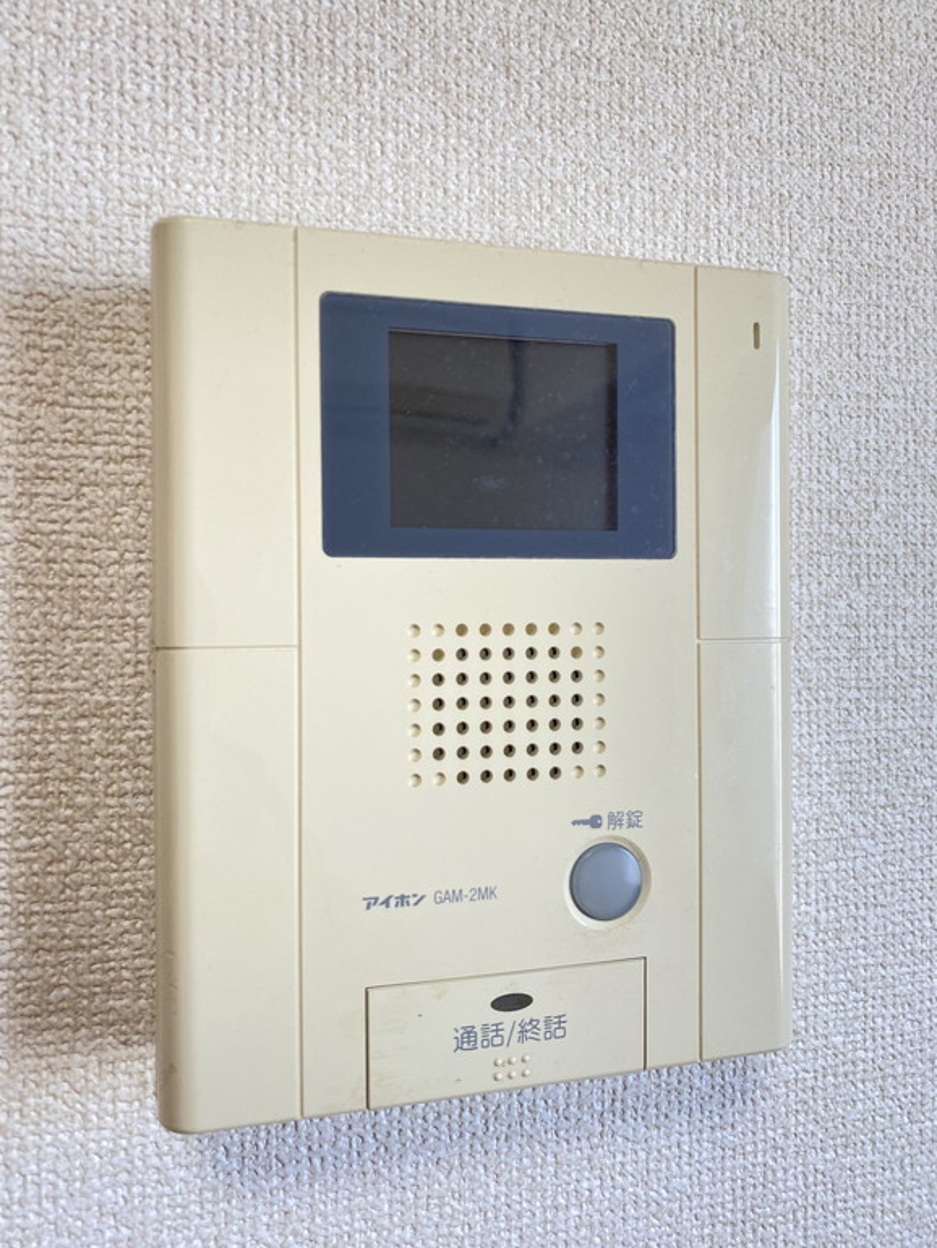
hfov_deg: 51.4
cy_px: 621
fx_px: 974
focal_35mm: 27
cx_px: 459
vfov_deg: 65.3
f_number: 1.8
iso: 100
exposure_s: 1/100
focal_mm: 4.25
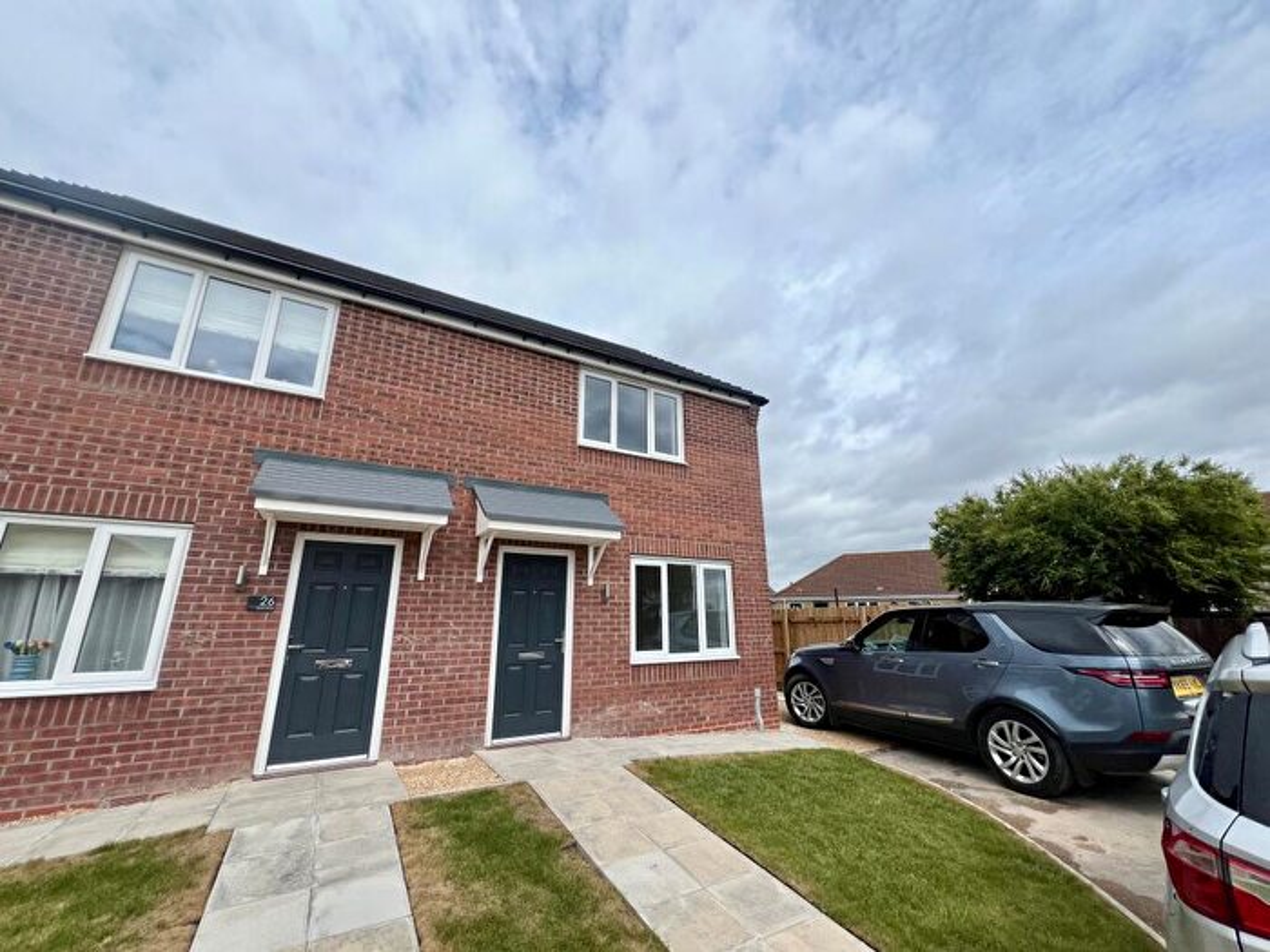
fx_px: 477
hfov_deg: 106.2
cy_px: 476
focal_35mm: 13
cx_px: 635
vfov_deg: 89.9
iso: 32
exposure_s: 1/2538
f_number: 1.8
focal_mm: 1.57
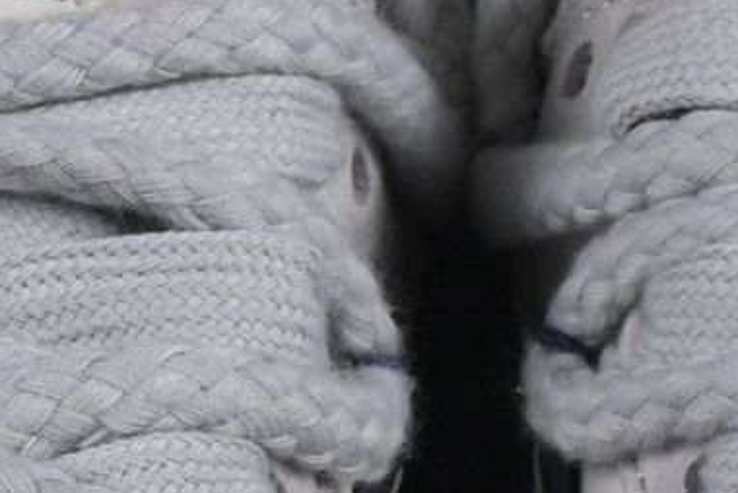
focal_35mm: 549
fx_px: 11263
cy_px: 1188
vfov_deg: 2.5
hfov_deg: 3.8
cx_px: 402
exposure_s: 1/80
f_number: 8
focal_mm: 50
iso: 160
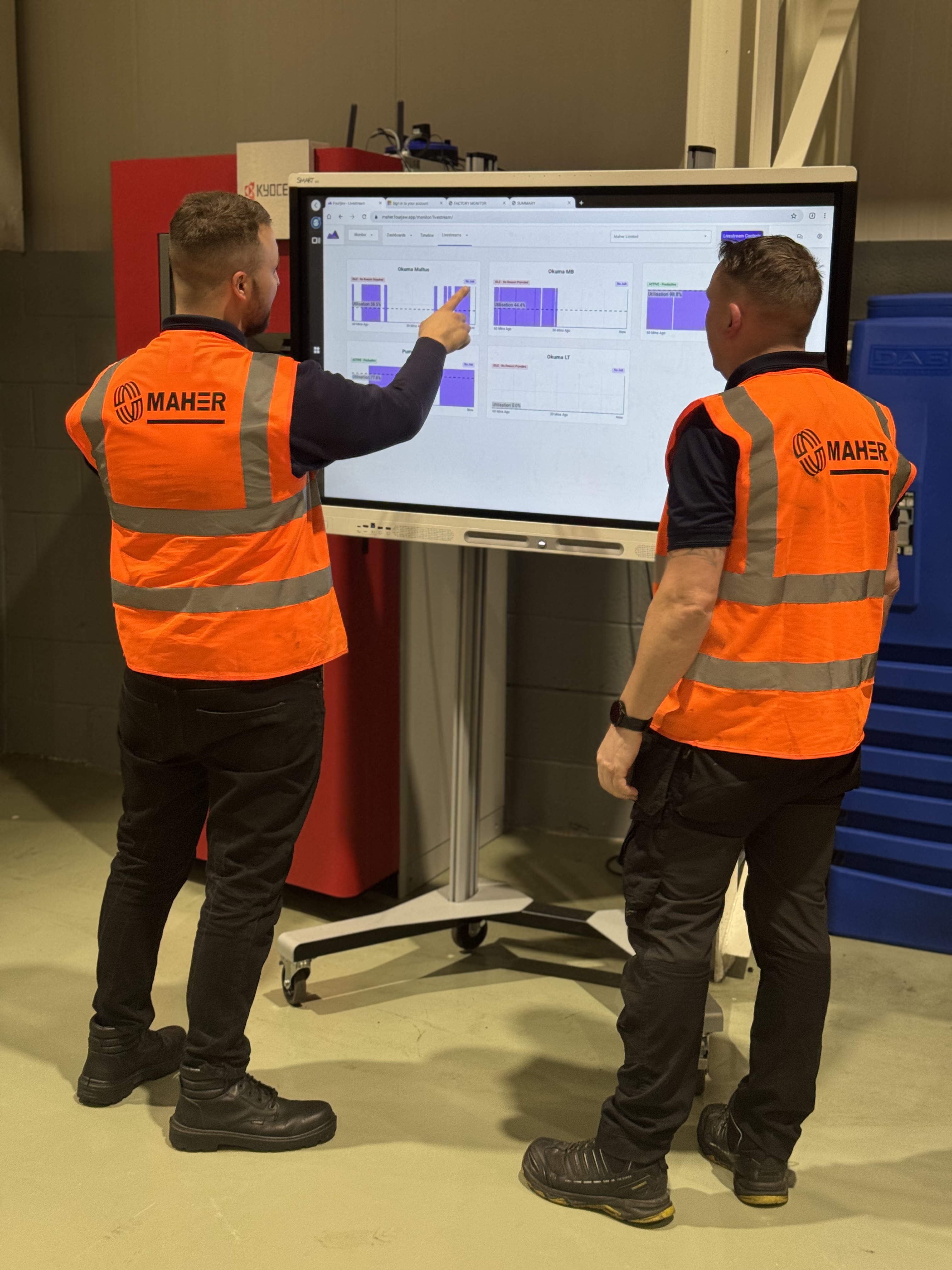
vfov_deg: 39.7
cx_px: 476
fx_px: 1760
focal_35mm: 48
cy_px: 635
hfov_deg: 30.3
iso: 80
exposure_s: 1/60
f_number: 1.78
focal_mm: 6.76
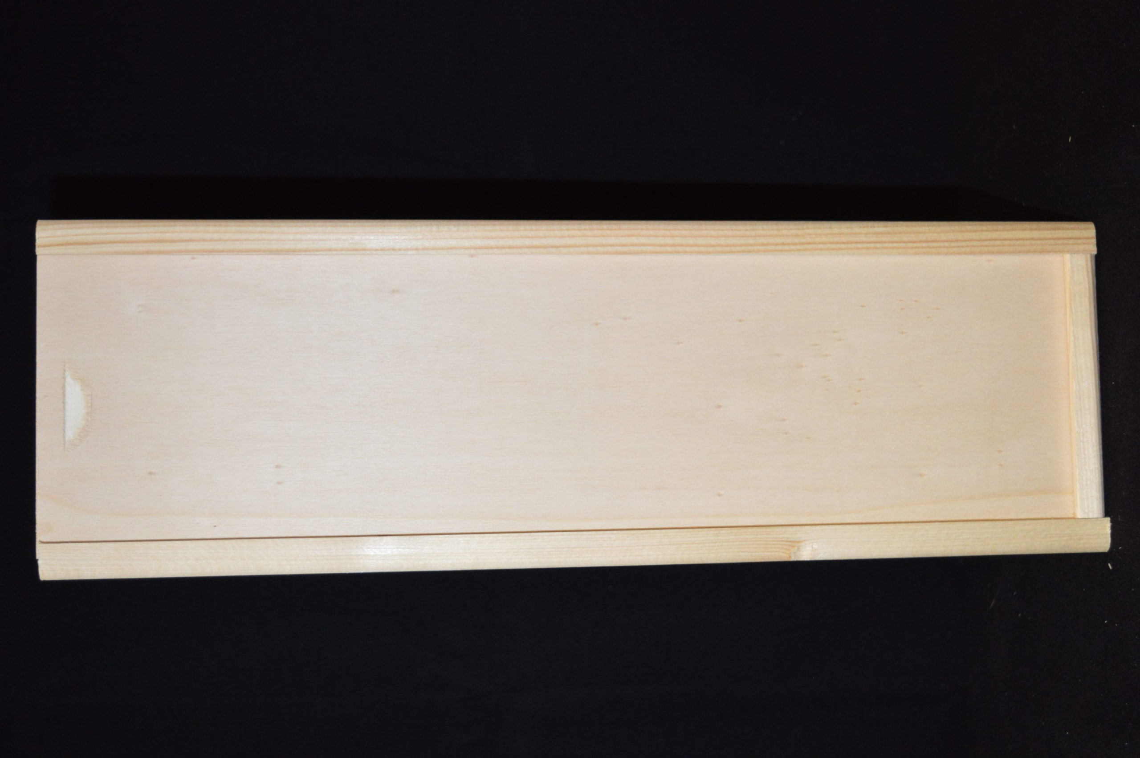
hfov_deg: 42.4
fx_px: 1471
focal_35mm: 46
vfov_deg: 28.9
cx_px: 570
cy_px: 379
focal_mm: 31
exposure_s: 1/60
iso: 1400
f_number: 4.2
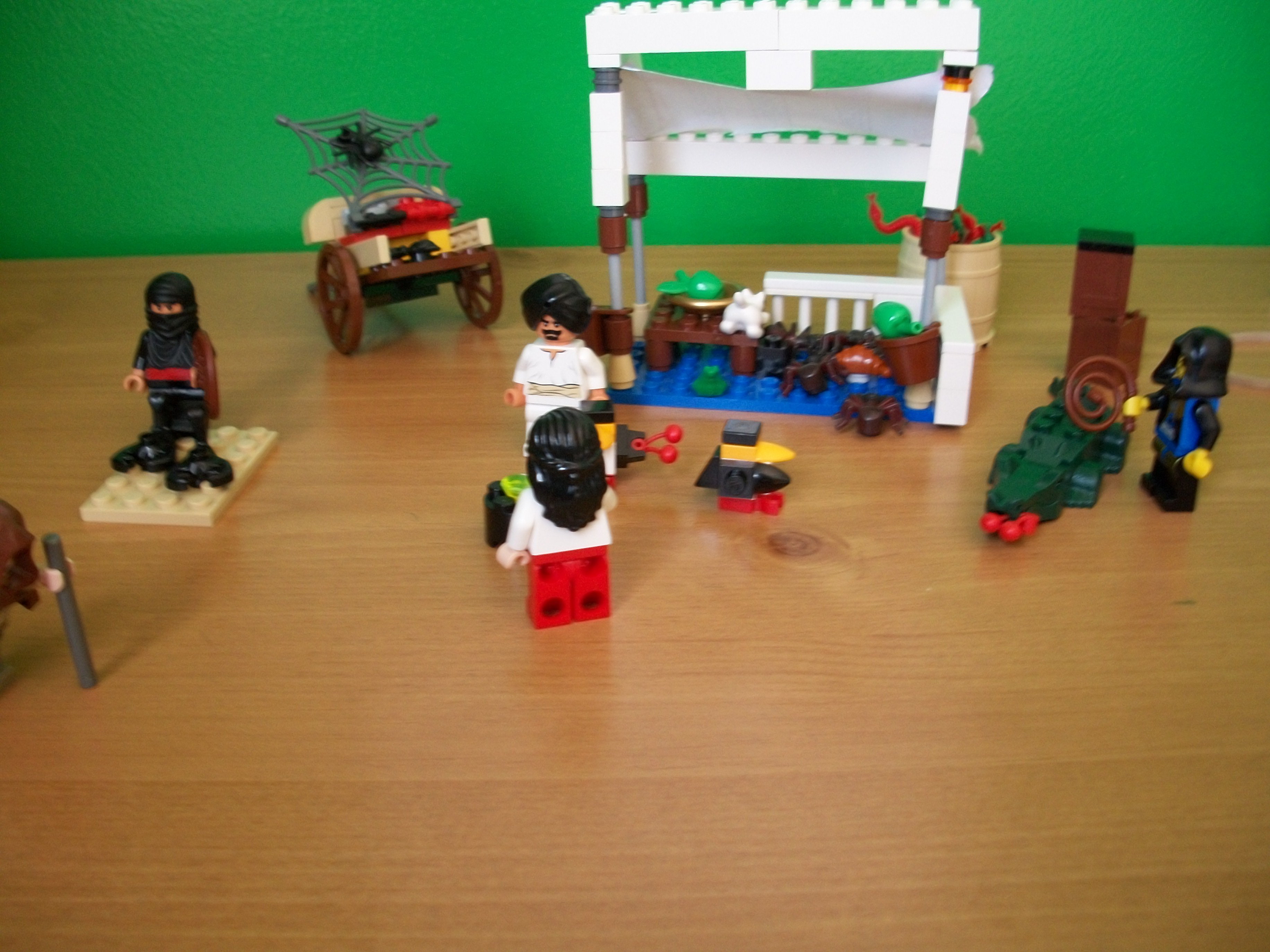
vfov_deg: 40.7
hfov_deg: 52.6
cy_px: 476
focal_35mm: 35
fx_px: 1284
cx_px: 635
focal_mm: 6.3
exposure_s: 1/25
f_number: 3.1
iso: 160
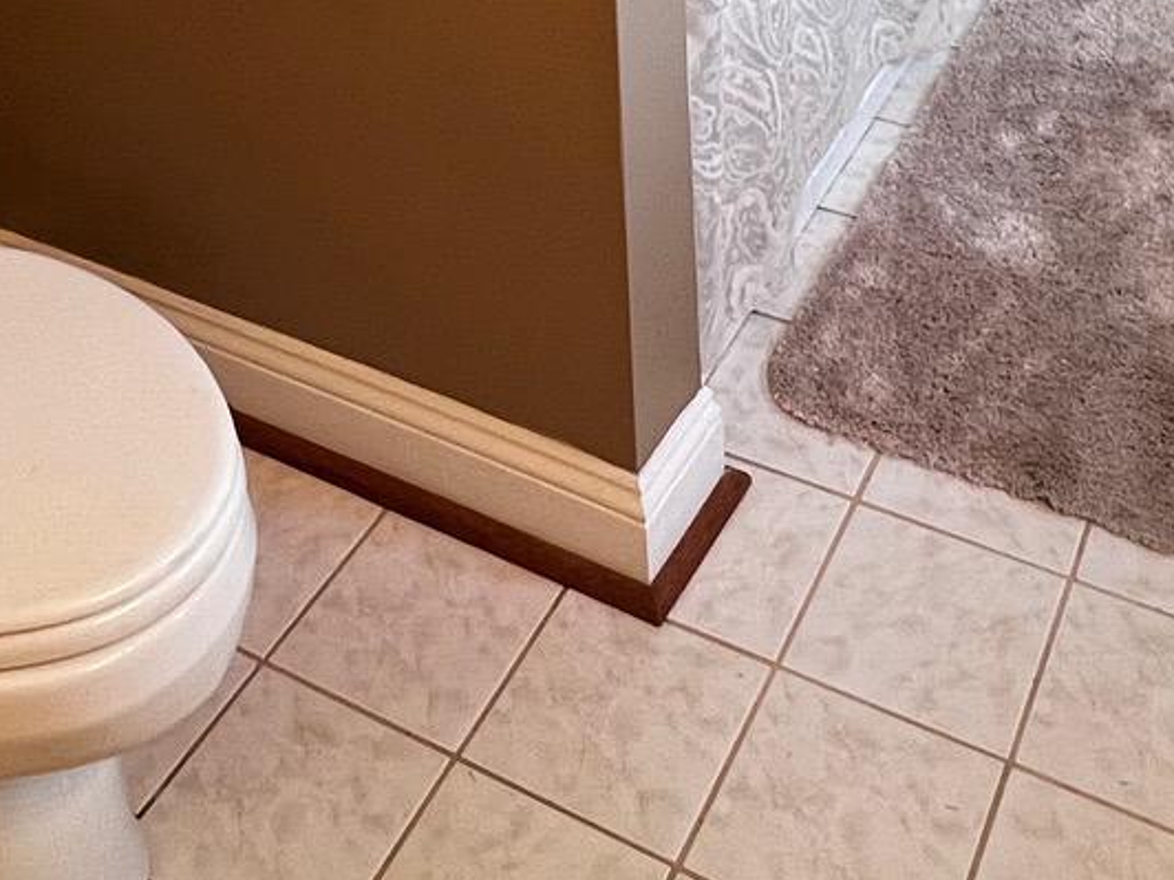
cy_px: -494
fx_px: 1696
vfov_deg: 22.8
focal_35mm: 50
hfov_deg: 38.1
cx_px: 510
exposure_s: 1/60
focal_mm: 1.57
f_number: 1.8
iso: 250
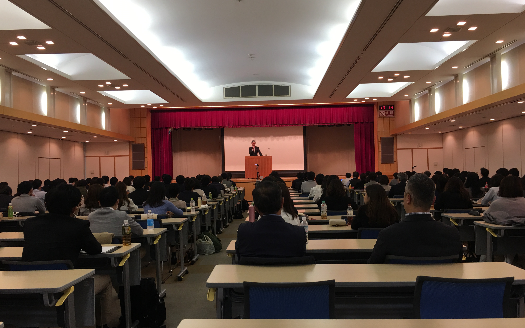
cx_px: 264
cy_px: 164
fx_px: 444
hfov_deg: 61.2
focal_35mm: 31
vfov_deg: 40.6
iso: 25
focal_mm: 4.15
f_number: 2.2
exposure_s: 1/15
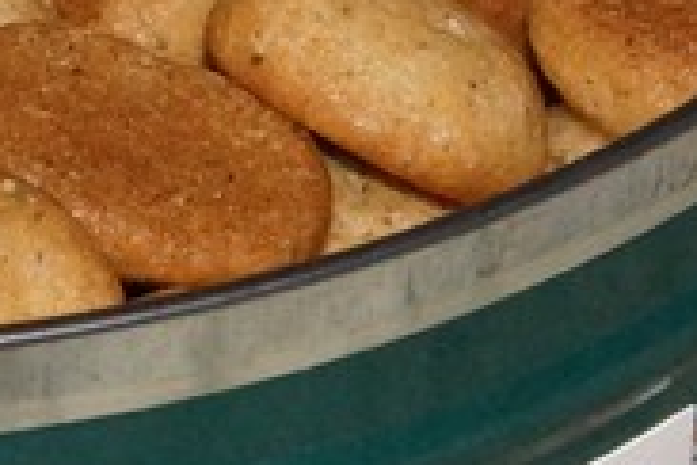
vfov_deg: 2.3
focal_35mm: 590
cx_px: -533
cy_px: -15
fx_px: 11422
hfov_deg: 3.5
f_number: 14
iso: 1600
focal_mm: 60
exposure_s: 1/60
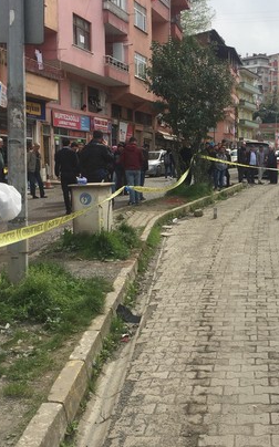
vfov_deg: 39.6
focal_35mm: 51
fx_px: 621
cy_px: 230
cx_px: 213
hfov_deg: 25.0
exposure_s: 1/1041
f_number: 2.2
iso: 32
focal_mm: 4.15
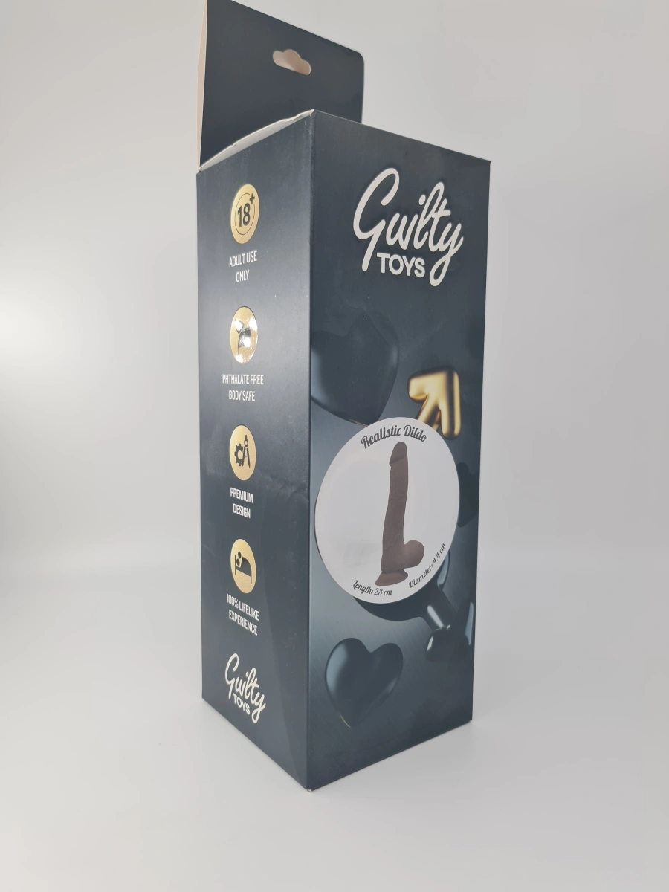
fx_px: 644
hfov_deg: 54.9
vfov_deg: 69.4
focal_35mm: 25
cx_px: 334
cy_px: 446
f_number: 1.8
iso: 50
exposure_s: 1/167
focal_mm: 7
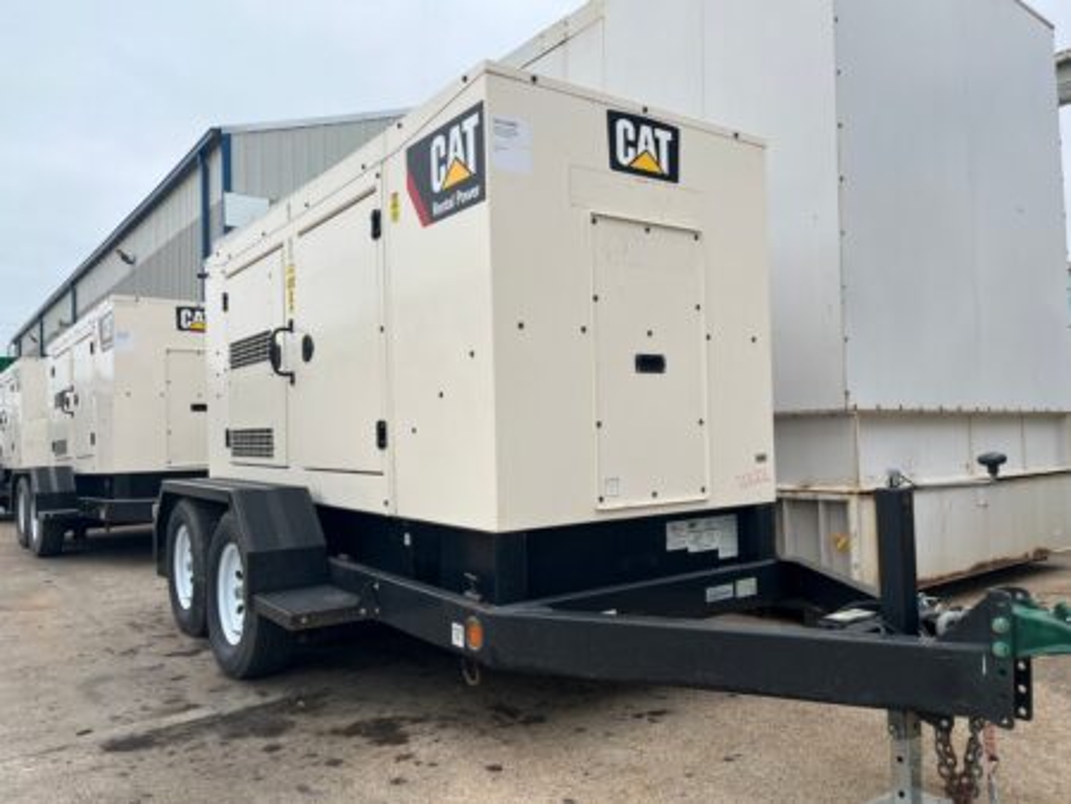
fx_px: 805
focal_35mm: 26
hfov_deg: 67.3
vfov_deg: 53.1
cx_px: 536
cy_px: 402
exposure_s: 1/1175
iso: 50
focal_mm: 5.1
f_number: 1.6
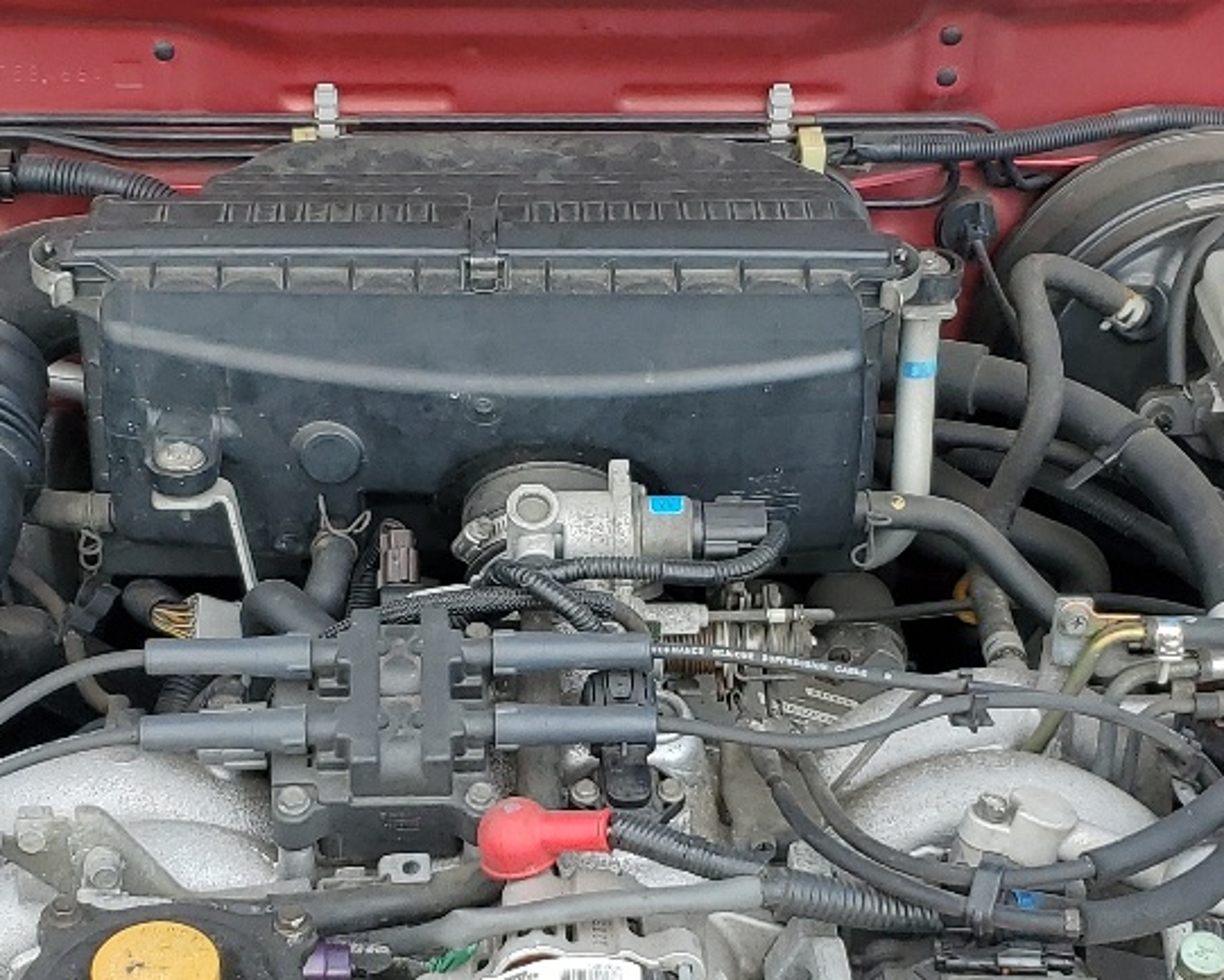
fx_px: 2717
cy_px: 708
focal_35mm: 75
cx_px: 638
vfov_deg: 20.3
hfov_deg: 25.4
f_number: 1.5
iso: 50
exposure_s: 1/714
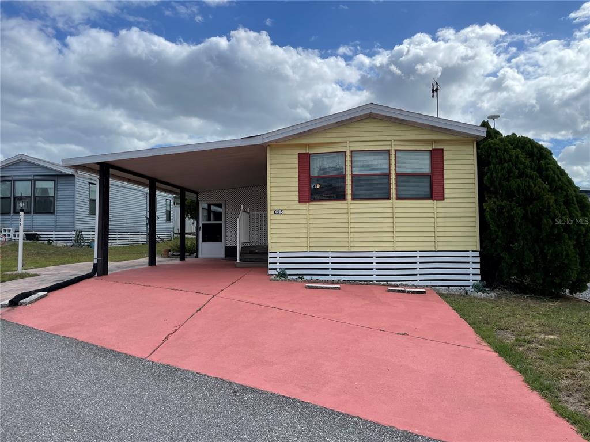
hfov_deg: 67.3
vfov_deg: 53.1
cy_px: 221
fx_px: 443
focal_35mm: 26
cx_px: 295
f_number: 1.6
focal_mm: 4.2
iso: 32
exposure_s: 1/3861
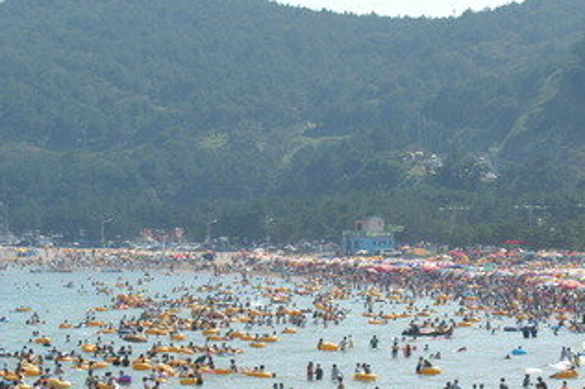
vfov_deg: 7.4
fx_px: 3019
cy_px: 257
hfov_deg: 11.1
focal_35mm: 186
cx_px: 383
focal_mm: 70
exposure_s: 1/125
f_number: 14
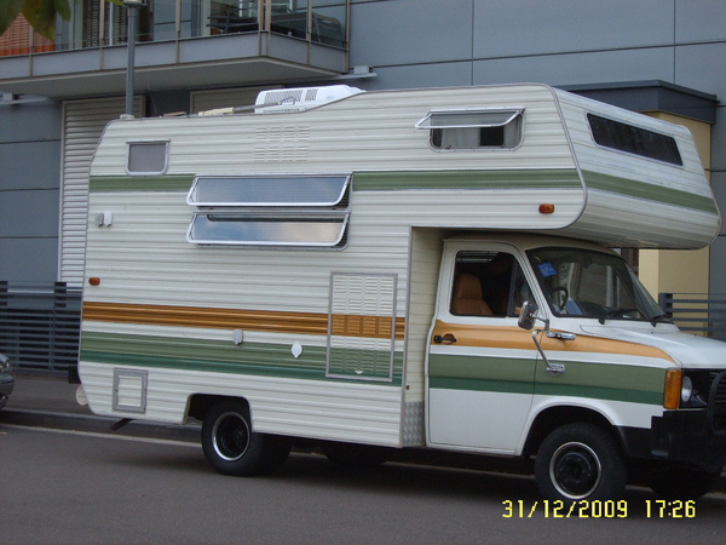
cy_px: 272
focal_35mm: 75
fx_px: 1573
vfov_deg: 19.6
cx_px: 363
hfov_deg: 26.0
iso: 76
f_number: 3.9
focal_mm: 12.4
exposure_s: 1/45
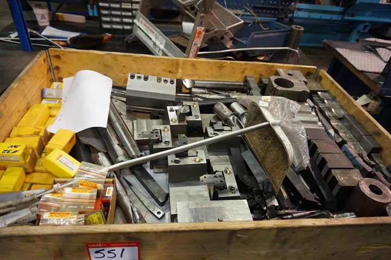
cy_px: 130
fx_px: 261
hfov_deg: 73.7
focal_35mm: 24
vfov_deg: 53.1
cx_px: 196
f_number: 3.5
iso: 3200
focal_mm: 16
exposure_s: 1/160
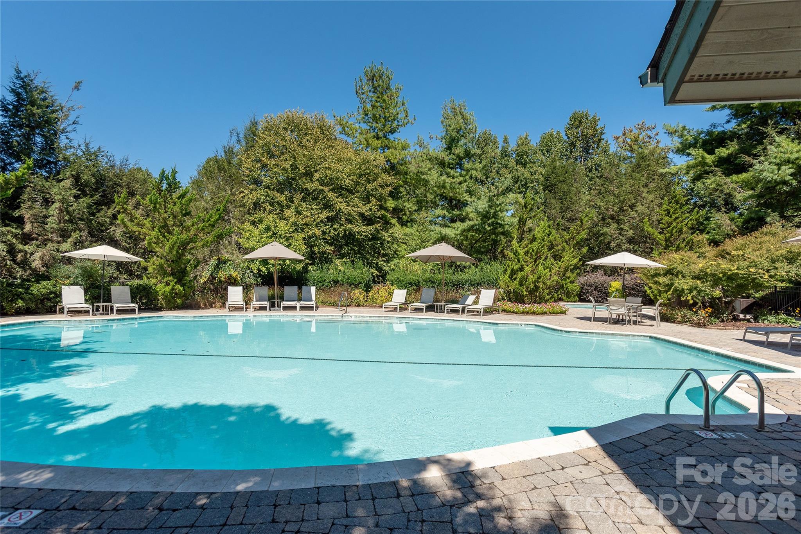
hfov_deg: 93.3
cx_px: 400
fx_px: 378
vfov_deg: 70.5
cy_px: 267
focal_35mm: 17
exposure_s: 1/1600
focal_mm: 17
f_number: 7.1
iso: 320
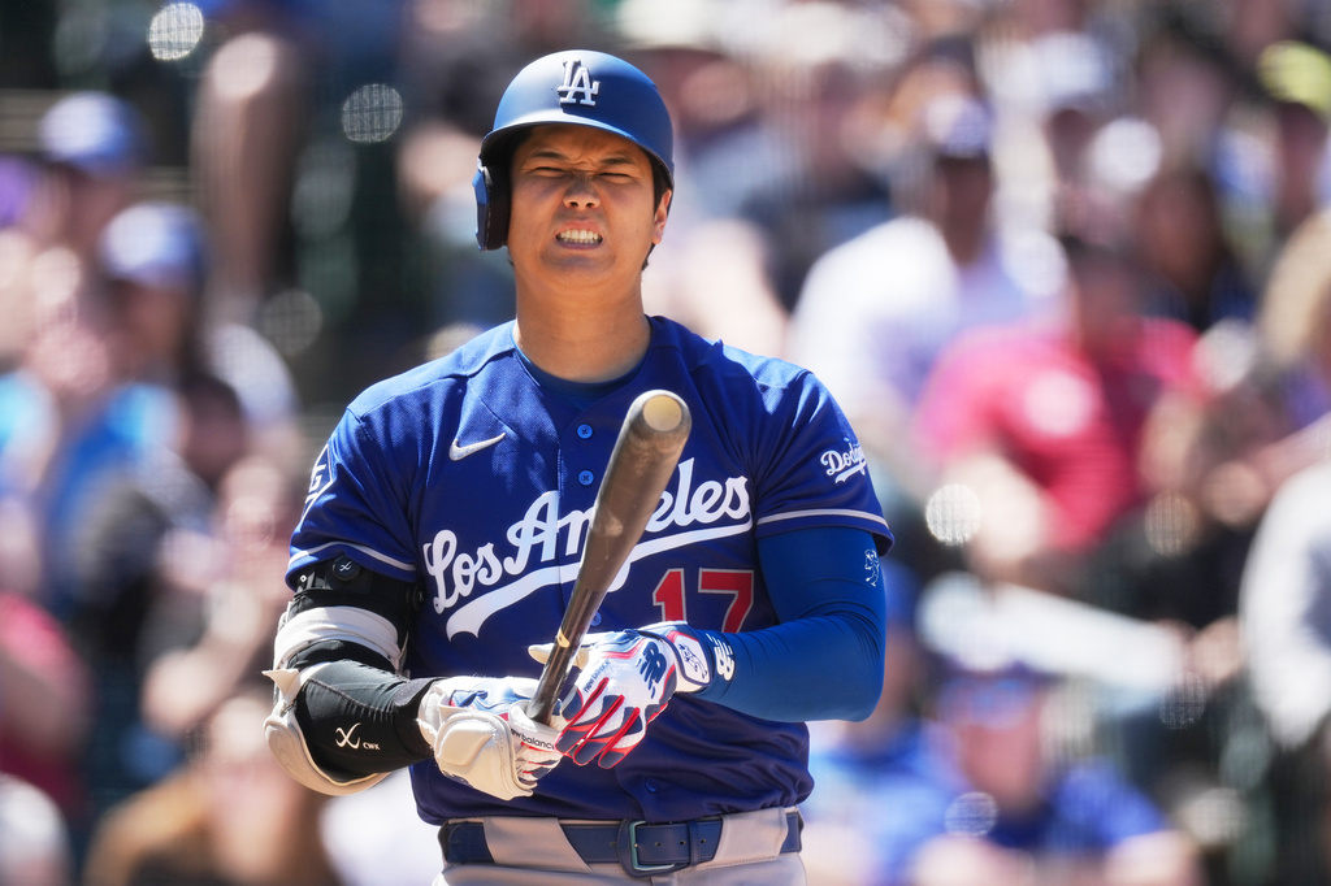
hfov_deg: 2.3
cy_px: 443
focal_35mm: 900
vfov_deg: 1.5
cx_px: 666
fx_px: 33262
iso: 400
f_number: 4
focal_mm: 600
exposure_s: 1/1600
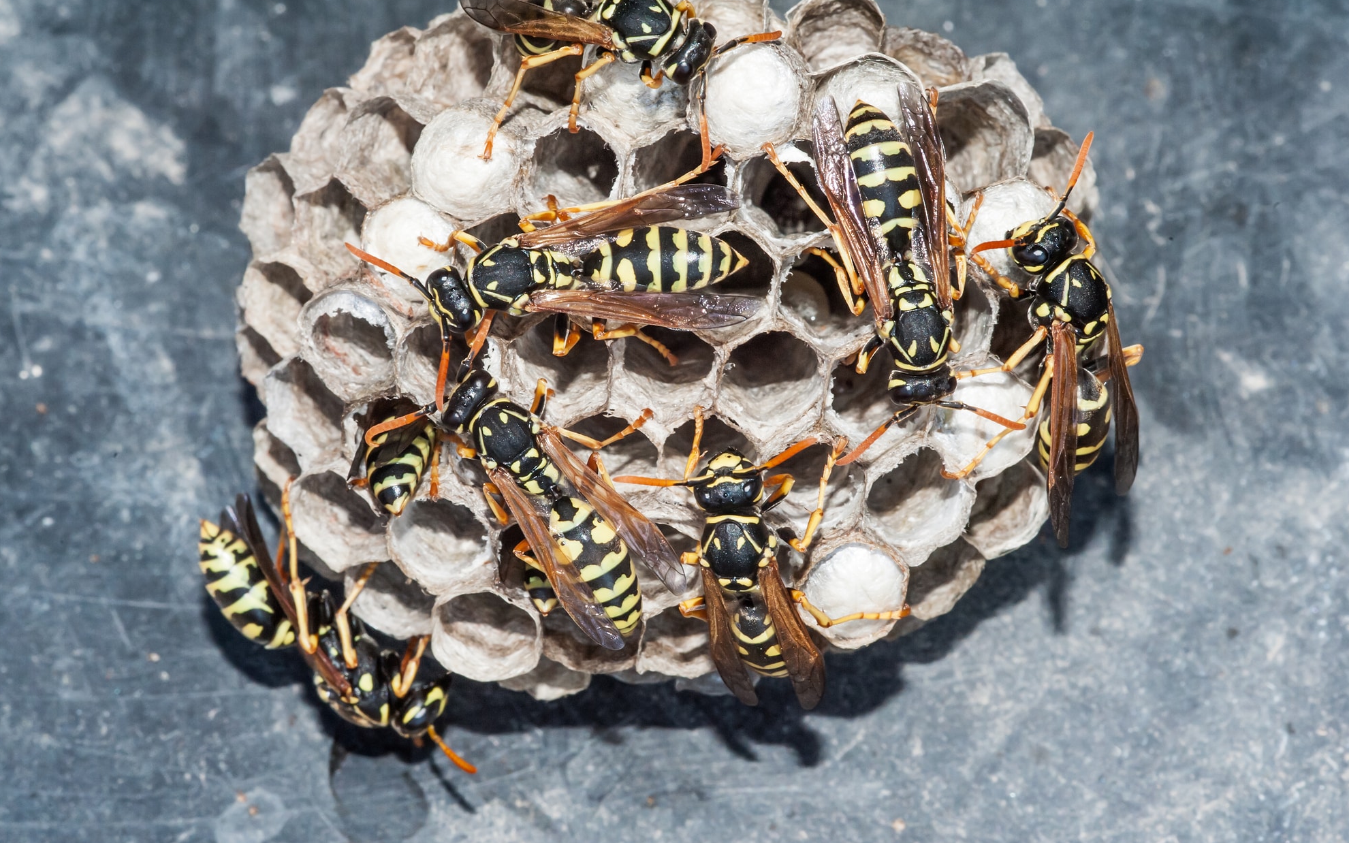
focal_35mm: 108
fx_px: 3970
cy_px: 399
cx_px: 673
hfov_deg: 19.3
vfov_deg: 12.1
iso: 200
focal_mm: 105
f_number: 20
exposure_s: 1/60
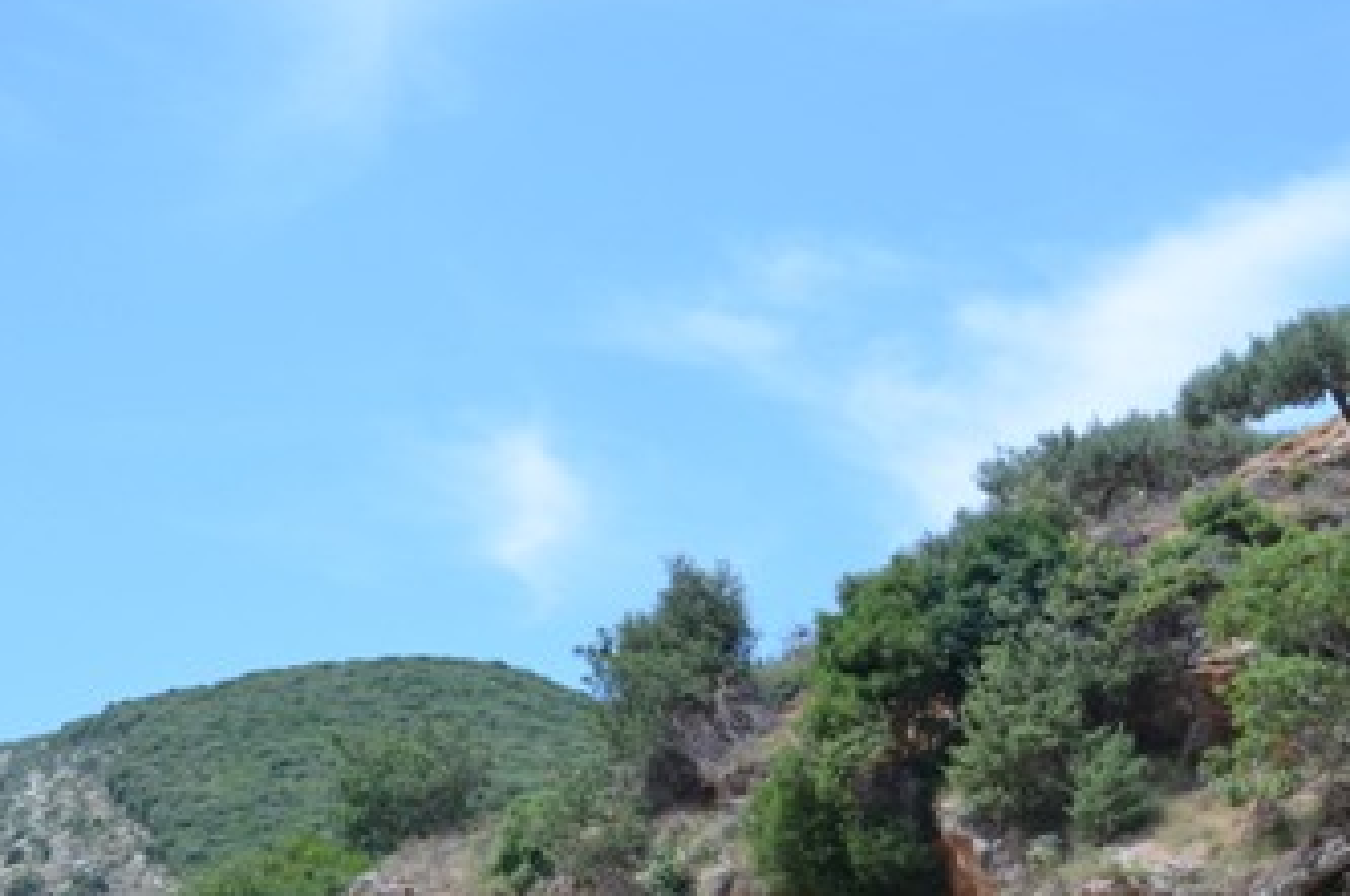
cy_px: 689
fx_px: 4044
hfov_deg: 18.4
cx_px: 1386
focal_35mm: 108
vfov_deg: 12.6
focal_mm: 30
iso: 200
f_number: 7.1
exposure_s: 1/200
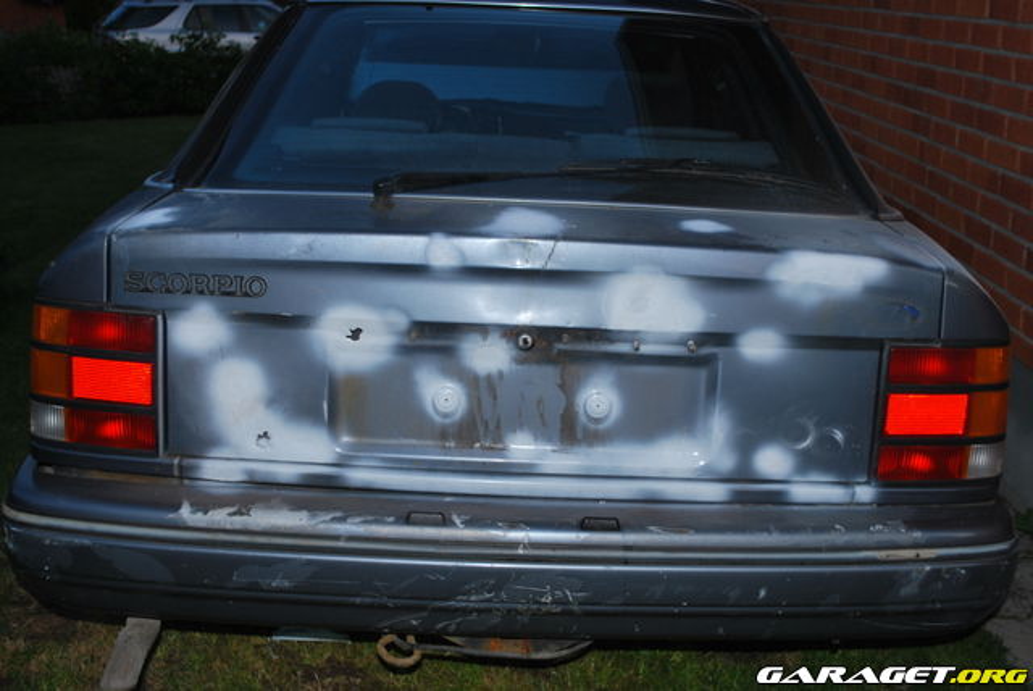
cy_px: 346
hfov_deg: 41.1
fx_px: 1379
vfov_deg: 28.1
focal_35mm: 48
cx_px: 516
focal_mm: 32
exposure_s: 1/60
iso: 200
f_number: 4.8
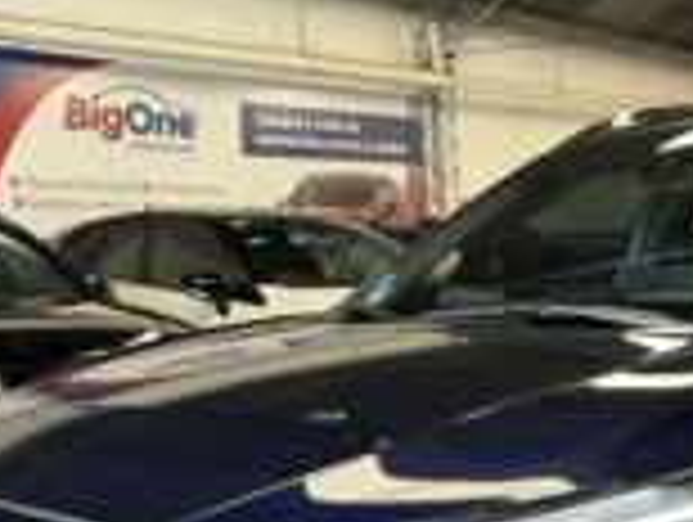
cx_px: 558
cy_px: 594
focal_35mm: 56
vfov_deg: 24.2
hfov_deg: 33.3
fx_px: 1123
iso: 80
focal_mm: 6.86
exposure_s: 1/121
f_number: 1.78
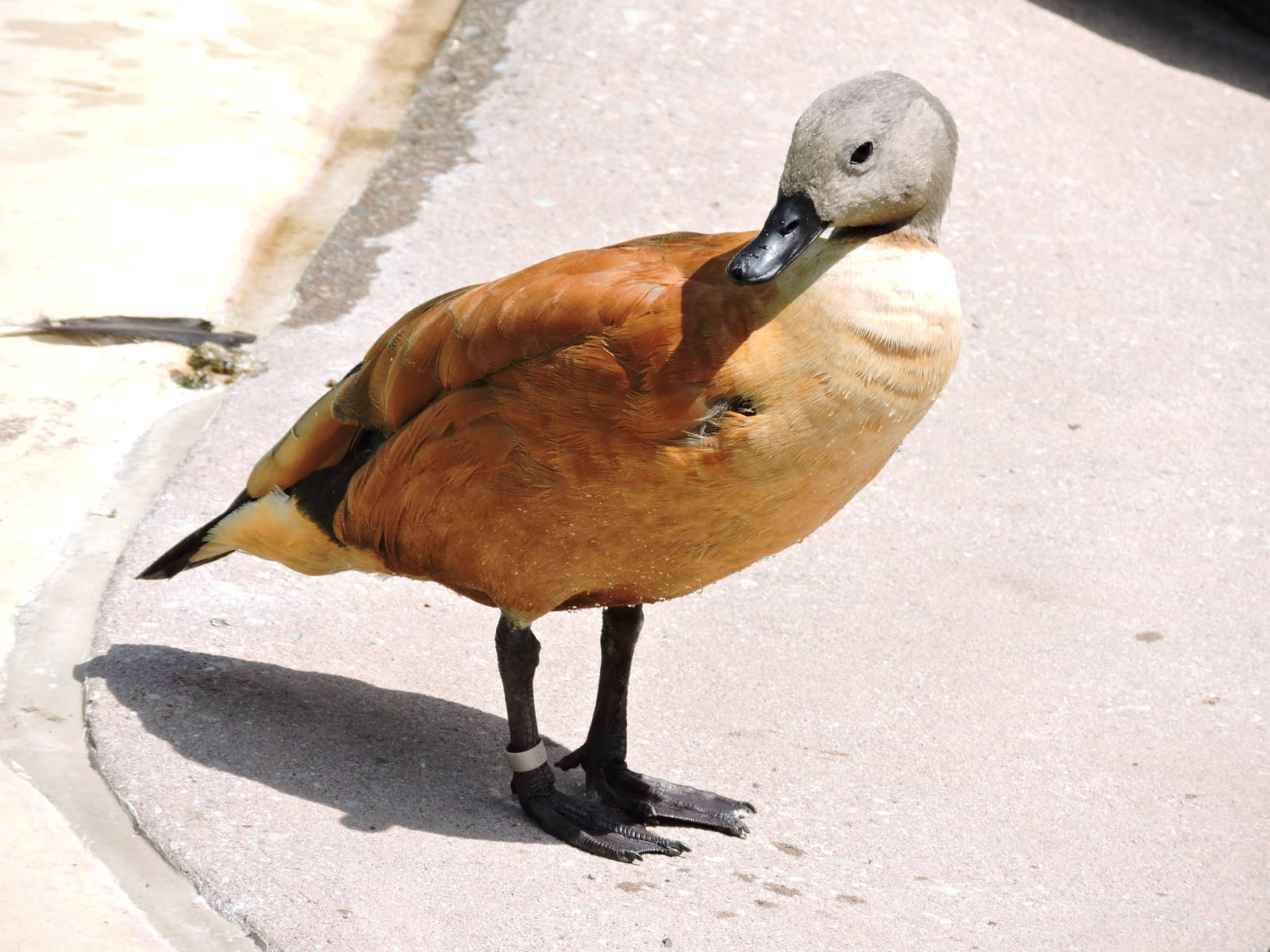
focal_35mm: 500
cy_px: 476
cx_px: 635
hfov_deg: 4.0
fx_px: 18344
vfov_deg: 3.0
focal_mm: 89.2
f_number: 4.9
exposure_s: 1/320
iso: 100
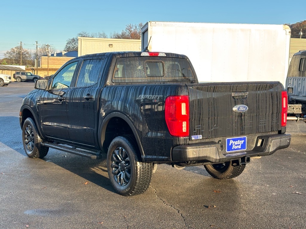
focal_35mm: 52
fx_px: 460
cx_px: 153
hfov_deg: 36.8
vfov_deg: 28.0
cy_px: 114
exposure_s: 1/191
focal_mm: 5.96
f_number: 1.6
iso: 32
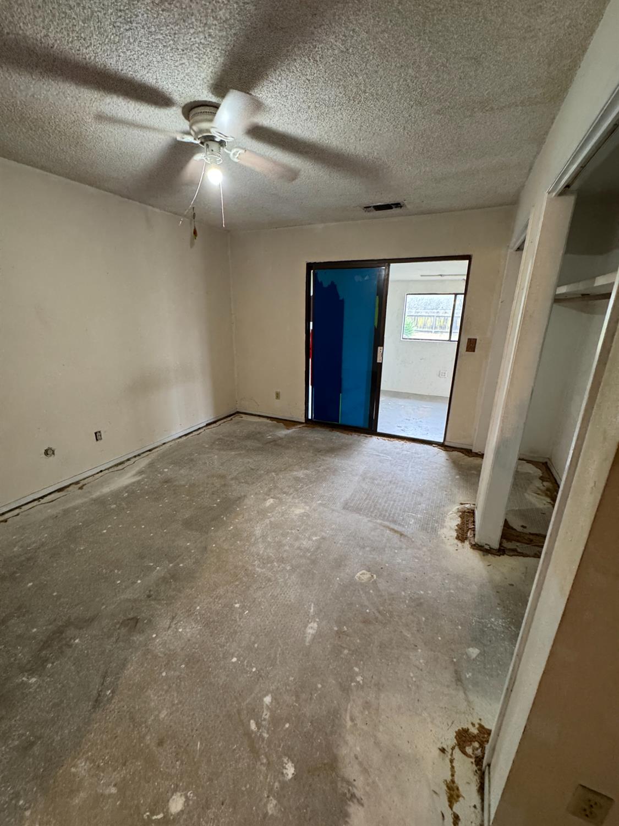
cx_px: 310
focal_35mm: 14
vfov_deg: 102.1
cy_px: 413
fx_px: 334
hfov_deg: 85.7
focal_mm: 2.22
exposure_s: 1/60
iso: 320
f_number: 2.2
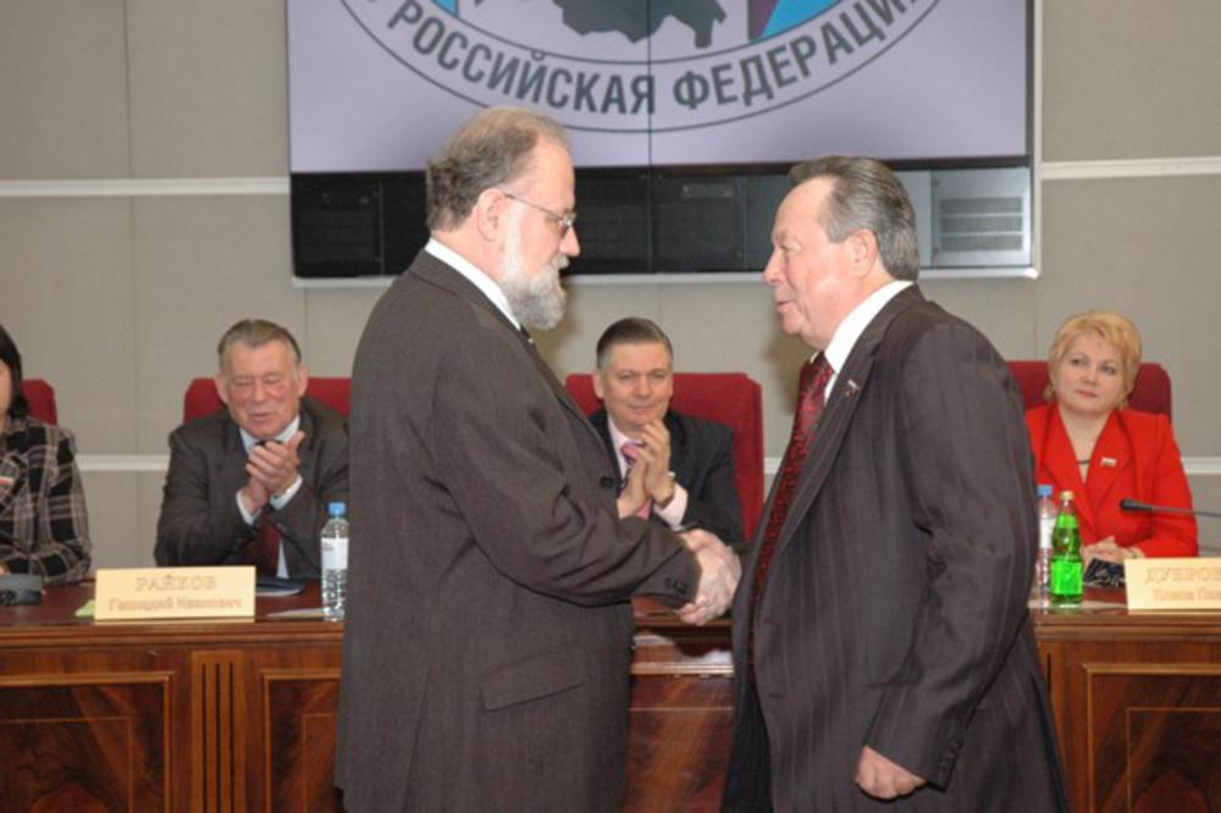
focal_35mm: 78
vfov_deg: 17.5
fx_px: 2644
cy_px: 406
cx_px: 610
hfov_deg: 26.0
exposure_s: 1/60
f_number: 5
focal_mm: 52
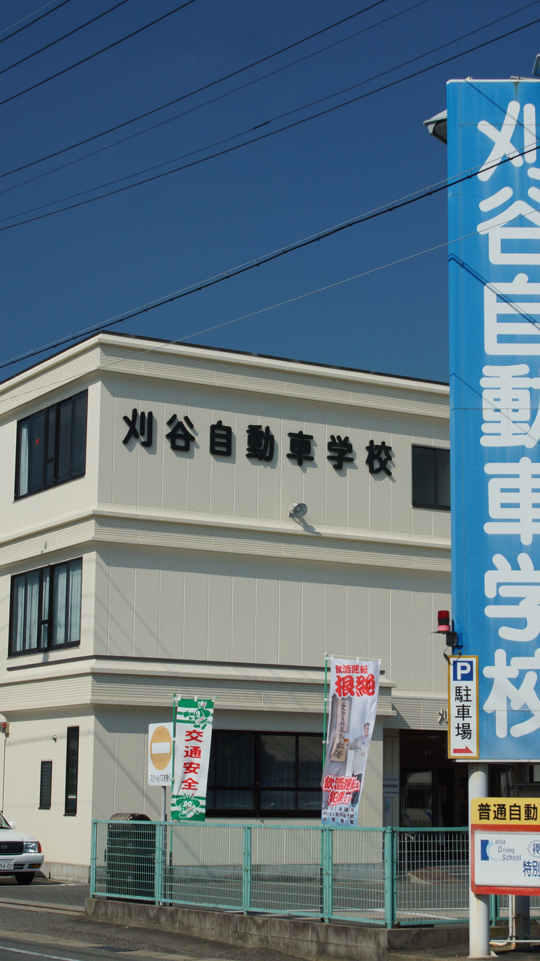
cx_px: 308
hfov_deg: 18.0
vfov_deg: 31.4
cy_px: 483
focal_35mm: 67
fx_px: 1706
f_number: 8
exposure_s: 1/250
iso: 100
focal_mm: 28
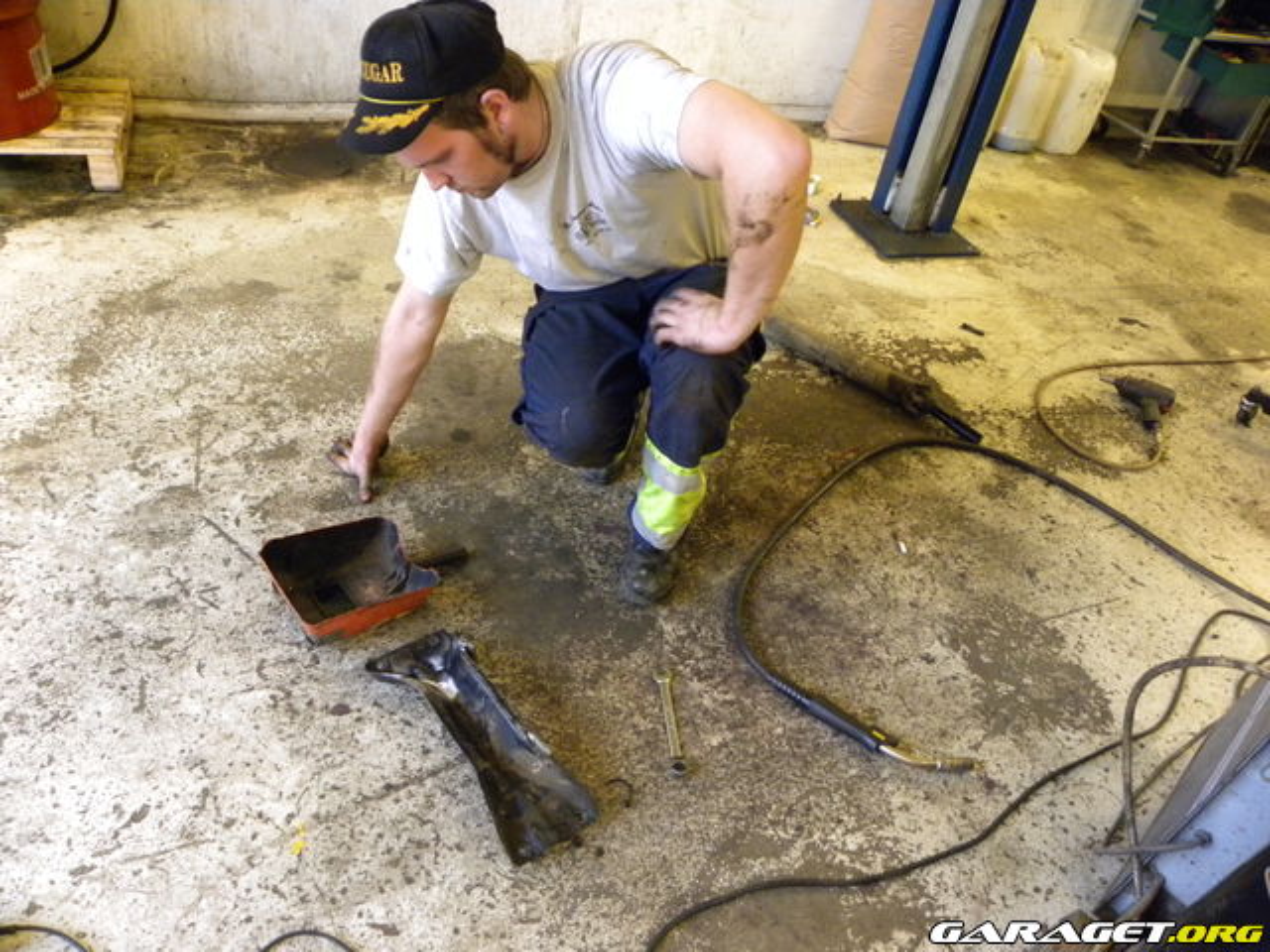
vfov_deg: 53.1
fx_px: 954
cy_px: 476
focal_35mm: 26
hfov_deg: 67.3
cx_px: 635
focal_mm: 4.6
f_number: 2.8
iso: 400
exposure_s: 1/39.1
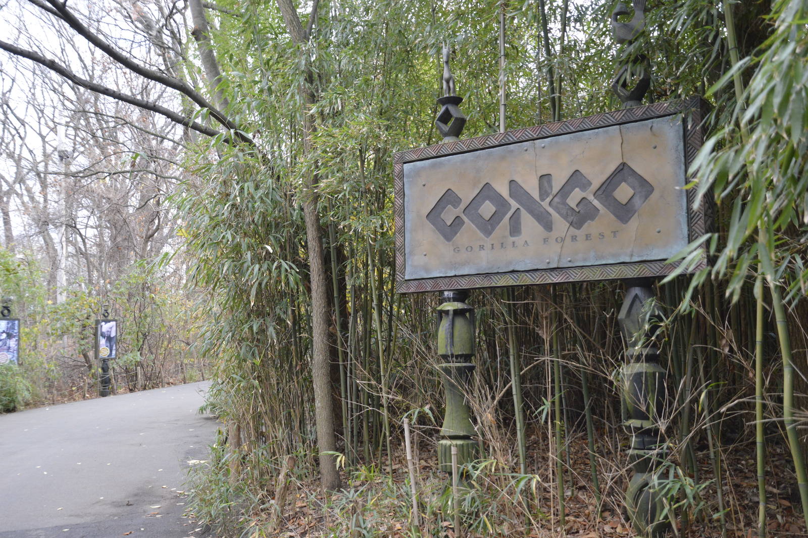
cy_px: 269
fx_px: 875
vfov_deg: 34.2
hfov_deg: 49.6
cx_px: 404
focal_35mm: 39
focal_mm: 26
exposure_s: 1/500
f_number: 3.8
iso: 1400
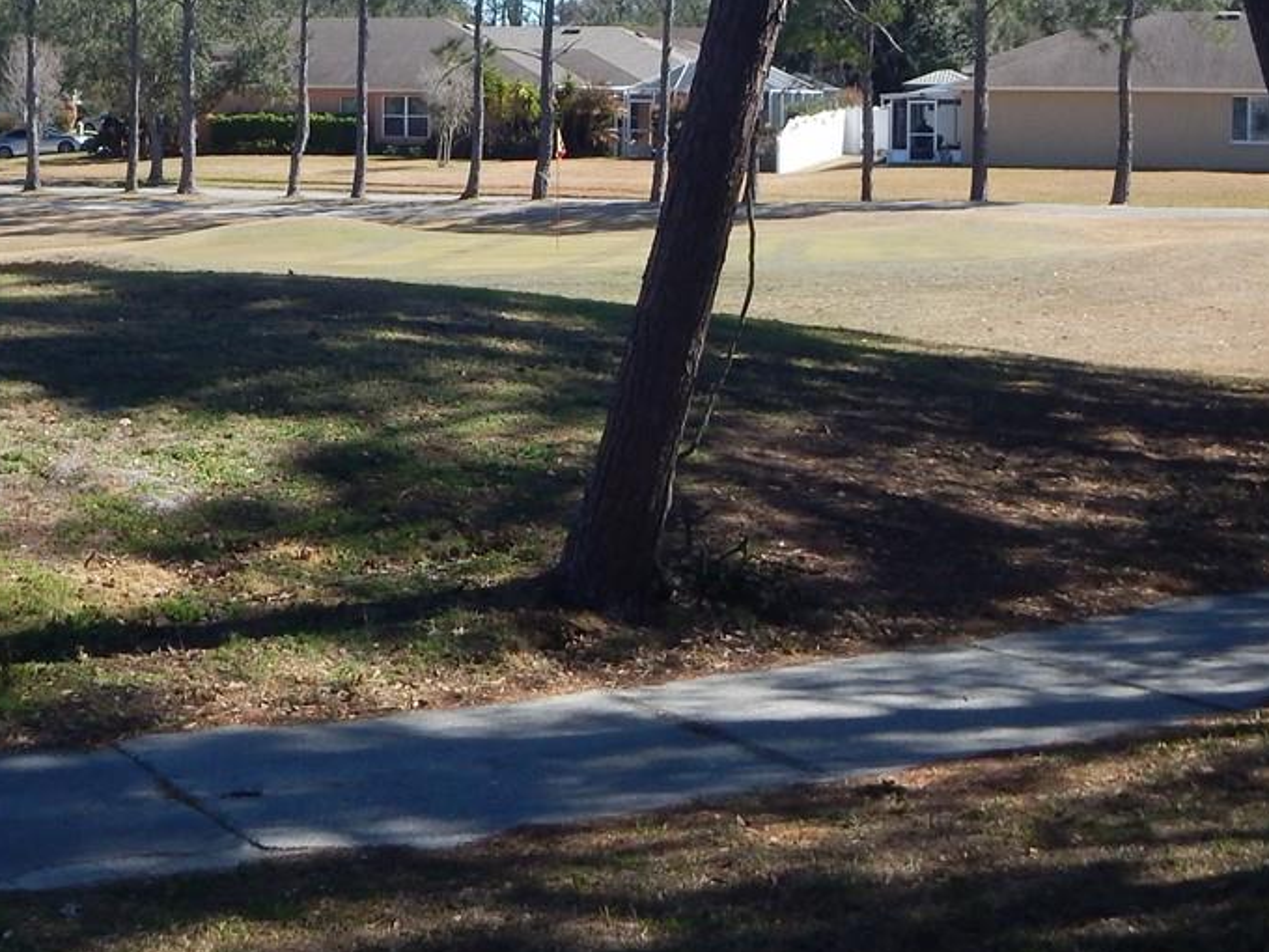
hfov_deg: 24.4
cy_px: 127
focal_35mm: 80
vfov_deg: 18.2
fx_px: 2933
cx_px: 487
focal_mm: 6.1
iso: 125
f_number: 3.3
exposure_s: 1/1000
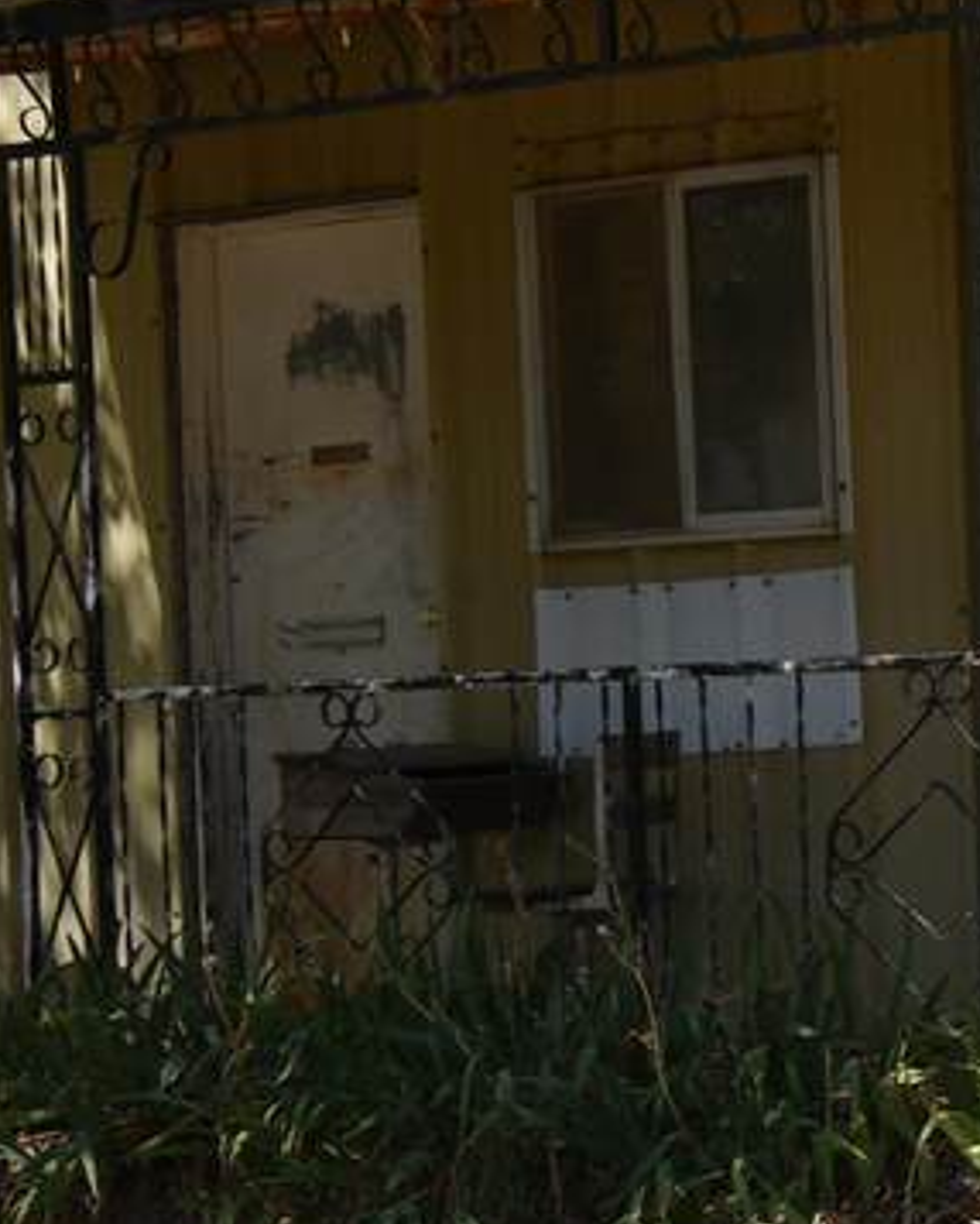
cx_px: 1552
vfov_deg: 19.0
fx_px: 3659
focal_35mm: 101
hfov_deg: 14.1
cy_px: 703
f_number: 8
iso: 100
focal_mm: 20
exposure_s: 1/250
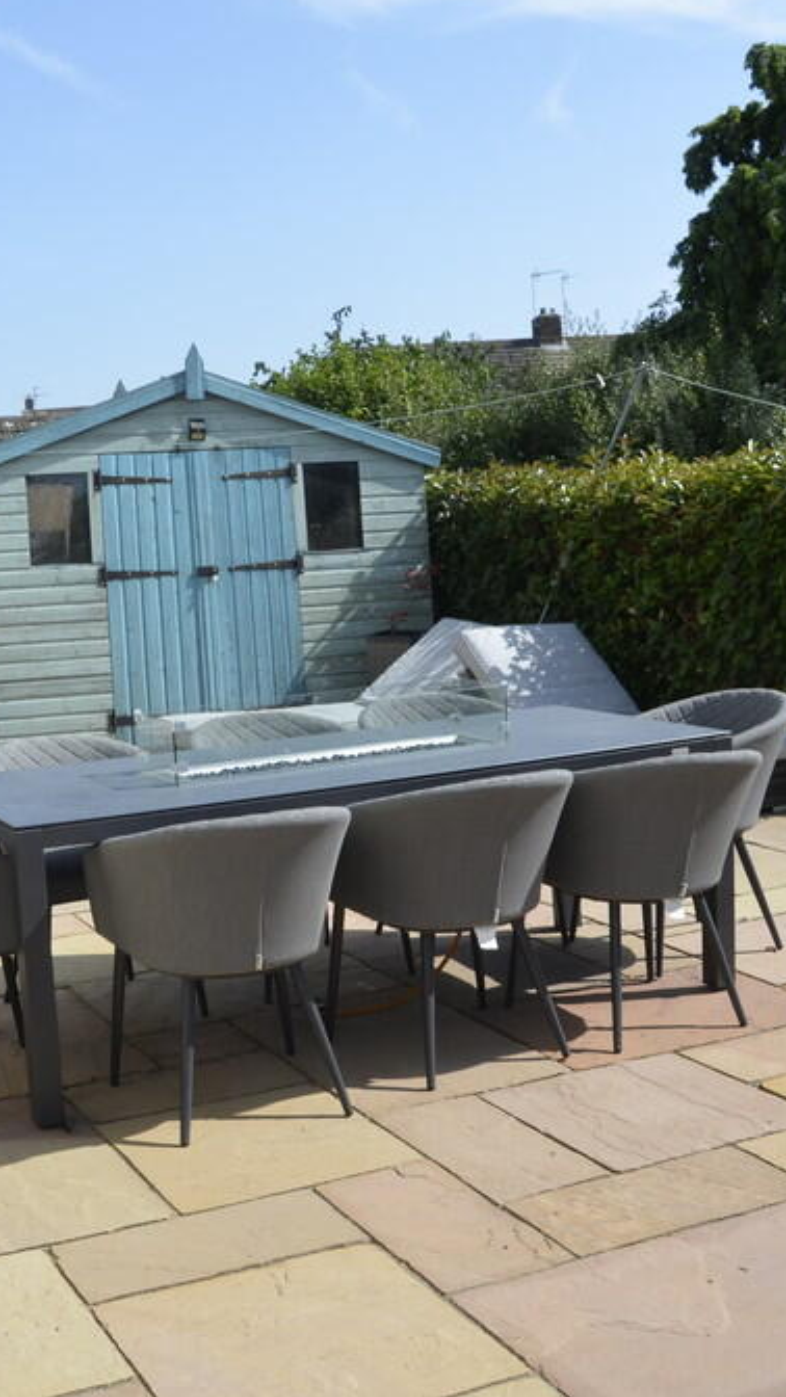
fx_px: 1593
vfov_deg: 47.4
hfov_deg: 27.2
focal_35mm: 43
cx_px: 175
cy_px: 694
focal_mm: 18
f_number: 8
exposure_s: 1/250
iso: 140
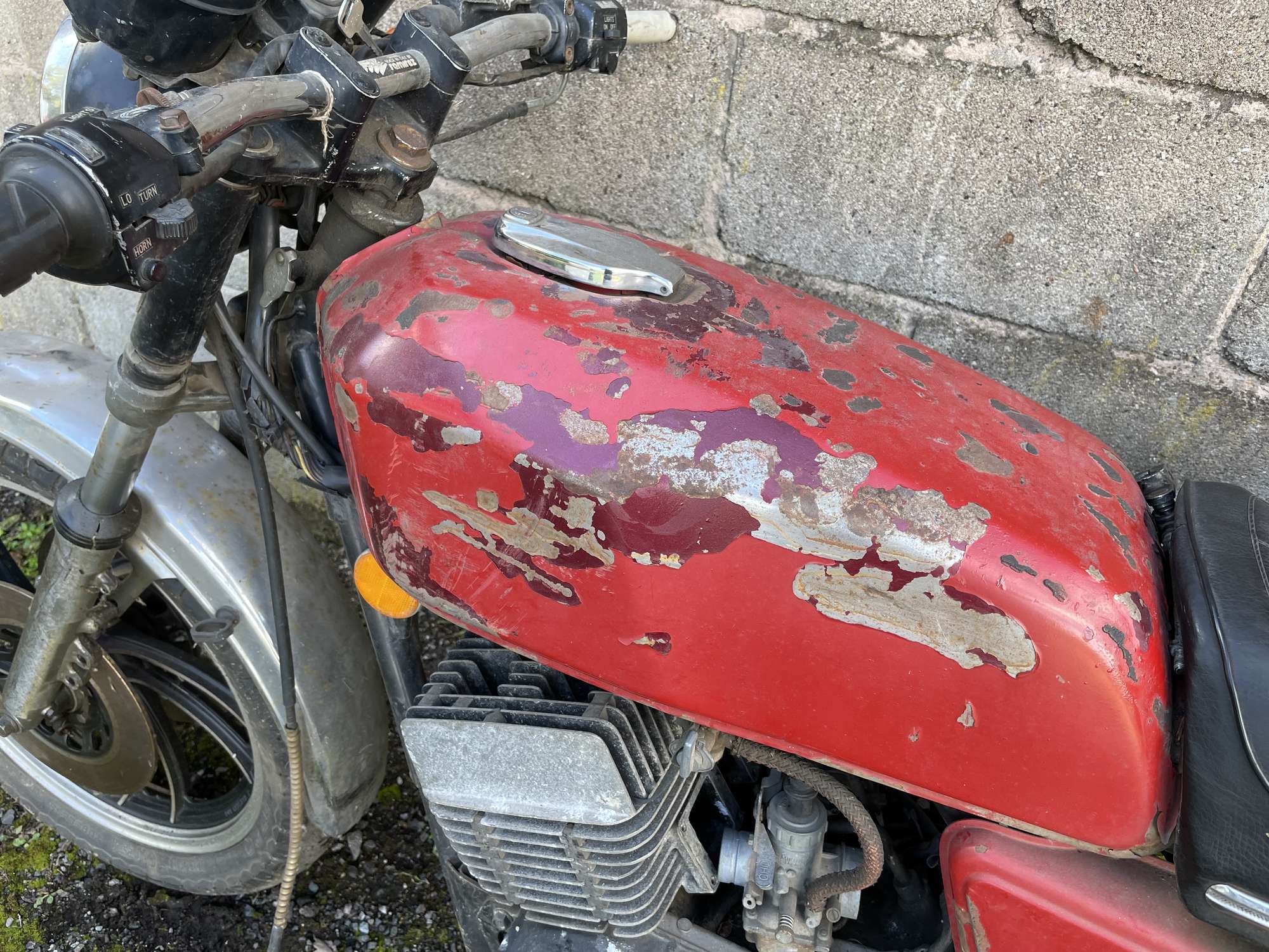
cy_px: 476
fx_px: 953
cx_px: 634
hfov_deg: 67.3
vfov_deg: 53.1
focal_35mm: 26
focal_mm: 4.2
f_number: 1.6
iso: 40
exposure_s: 1/121
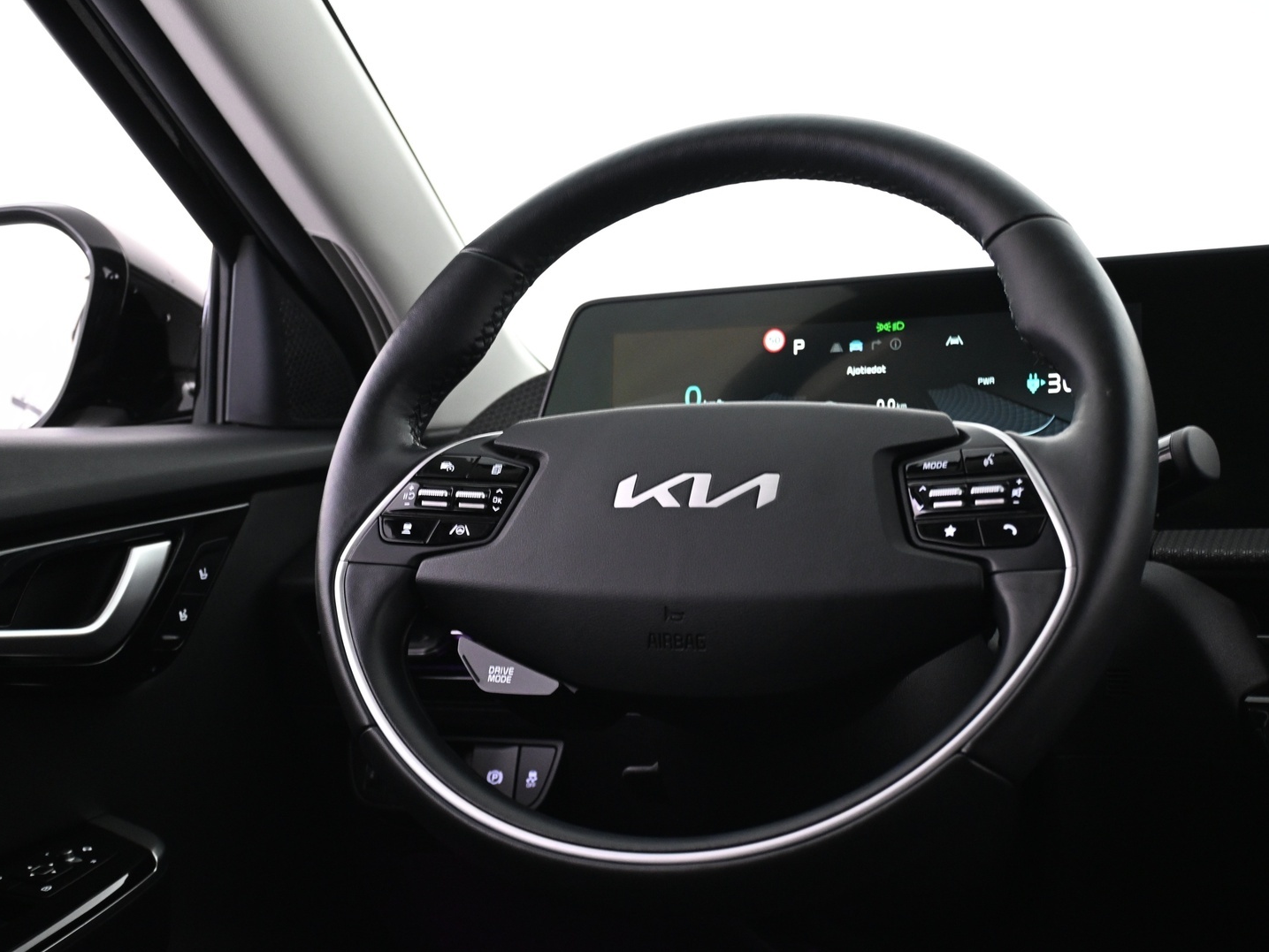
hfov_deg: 37.3
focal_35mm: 51
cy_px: 476
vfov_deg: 28.4
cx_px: 680
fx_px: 1880
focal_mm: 31.5
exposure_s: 1/15
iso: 1600
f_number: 5
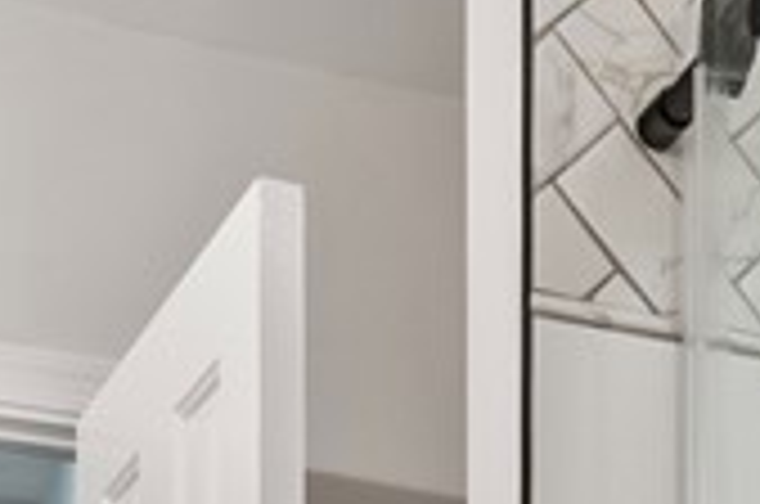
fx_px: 2170
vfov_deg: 11.0
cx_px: 749
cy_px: 1233
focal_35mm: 103
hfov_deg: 19.3
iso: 800
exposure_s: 1/6
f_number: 8
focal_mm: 16
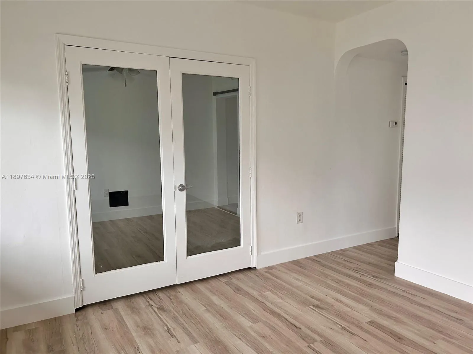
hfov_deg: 67.3
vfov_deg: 53.1
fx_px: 355
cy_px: 177
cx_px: 236
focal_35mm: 26
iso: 160
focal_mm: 5.7
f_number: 1.5
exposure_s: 1/60
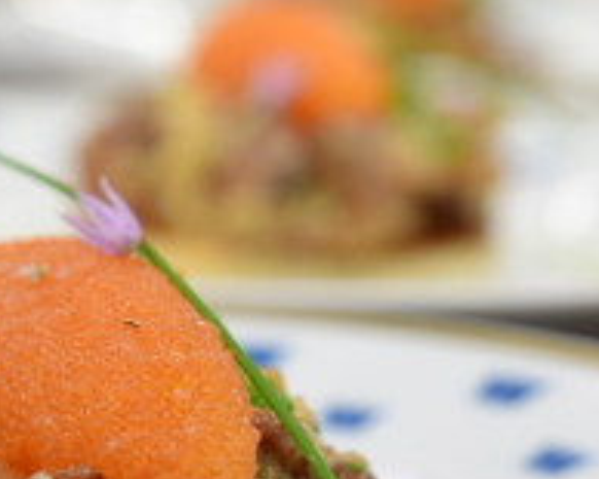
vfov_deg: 7.1
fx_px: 3863
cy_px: 372
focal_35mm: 218
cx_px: 17
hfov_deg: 8.8
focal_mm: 62
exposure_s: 1/125
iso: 1000
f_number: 4
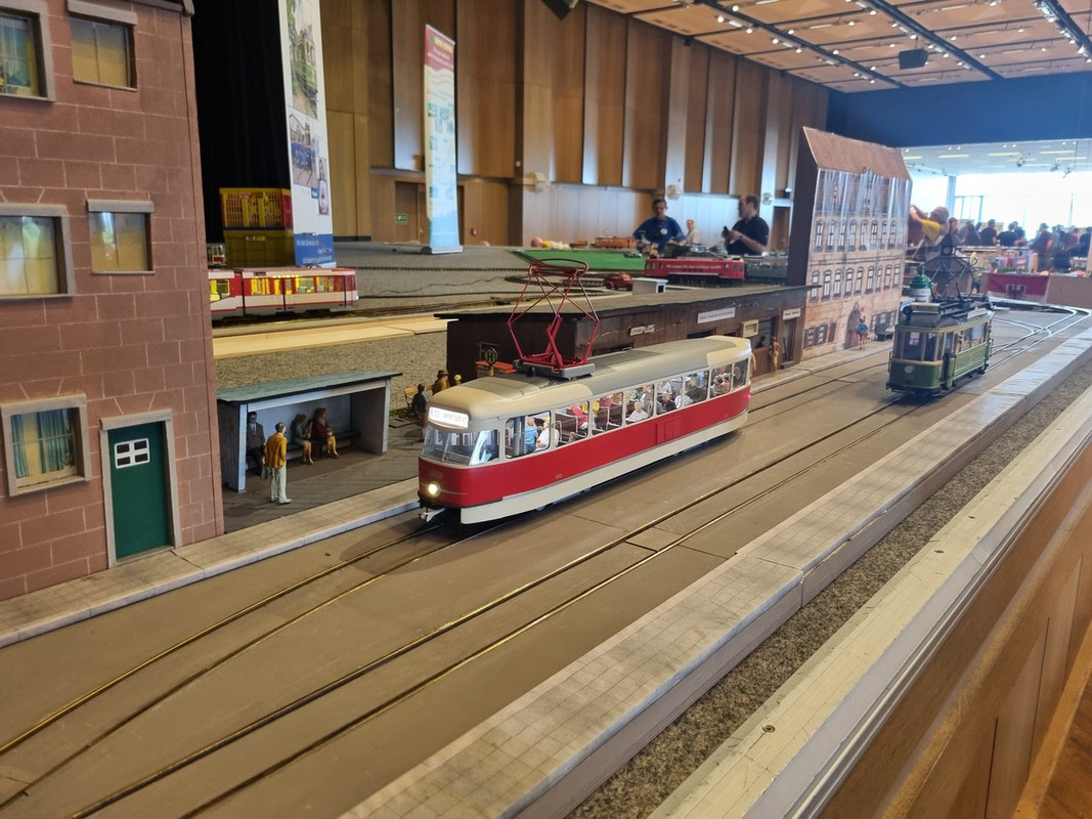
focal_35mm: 26
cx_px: 546
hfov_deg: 67.3
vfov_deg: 53.1
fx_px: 820
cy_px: 410
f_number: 1.8
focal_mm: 5.4
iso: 320
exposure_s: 1/50
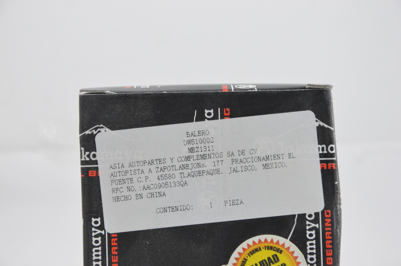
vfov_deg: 8.7
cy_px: 133
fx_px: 1753
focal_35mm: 158
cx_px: 200
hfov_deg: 13.1
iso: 3200
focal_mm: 105
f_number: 8
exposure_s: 1/100
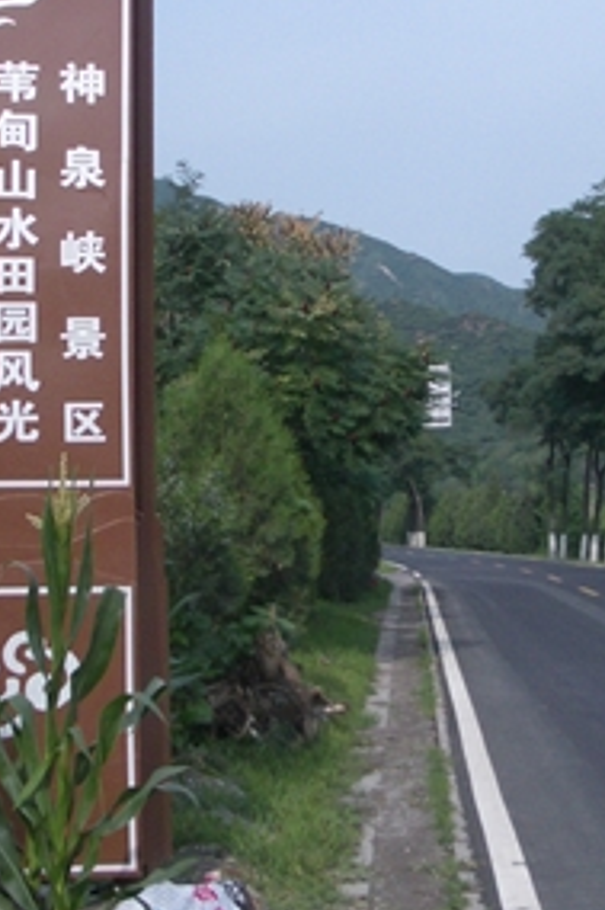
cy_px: 375
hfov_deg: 16.6
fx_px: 2069
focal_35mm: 82
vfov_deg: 24.7
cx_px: 435
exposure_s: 1/500
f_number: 4.3
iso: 50
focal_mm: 5.8
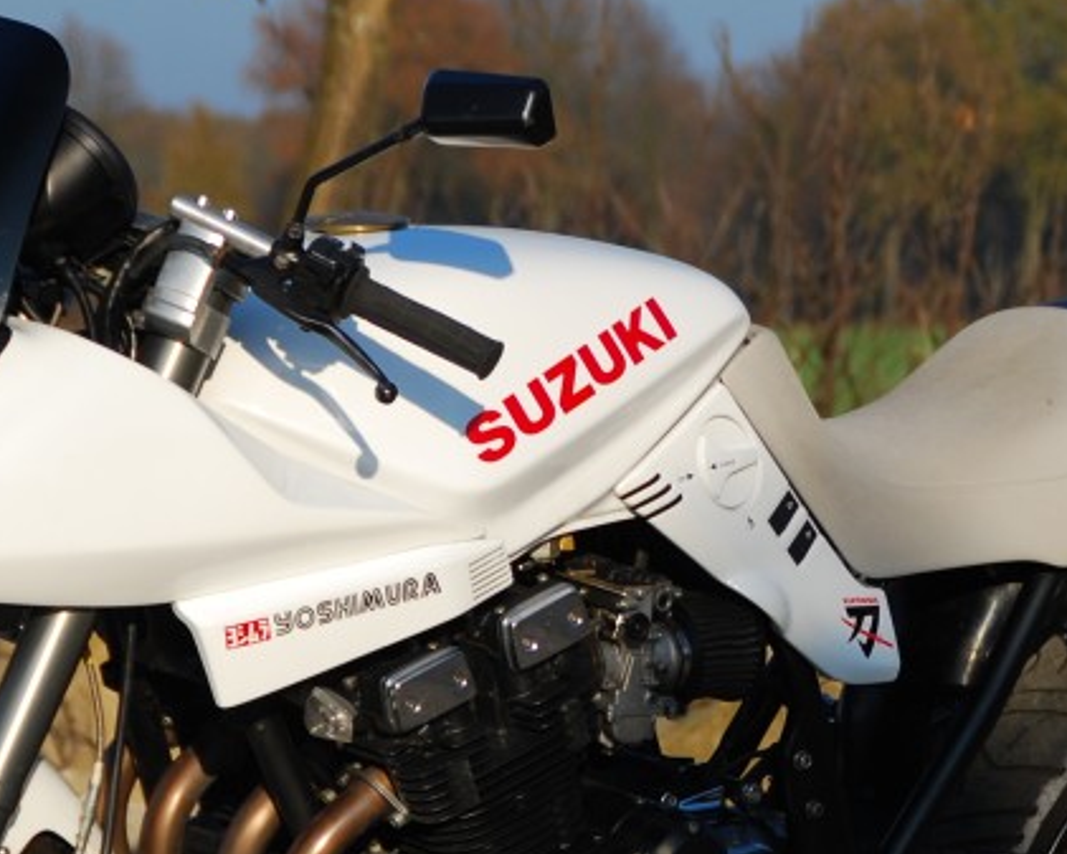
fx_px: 9065
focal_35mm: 287
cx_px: 606
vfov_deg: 5.4
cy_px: 742
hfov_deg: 6.7
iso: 100
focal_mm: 78
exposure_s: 1/500
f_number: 5.6
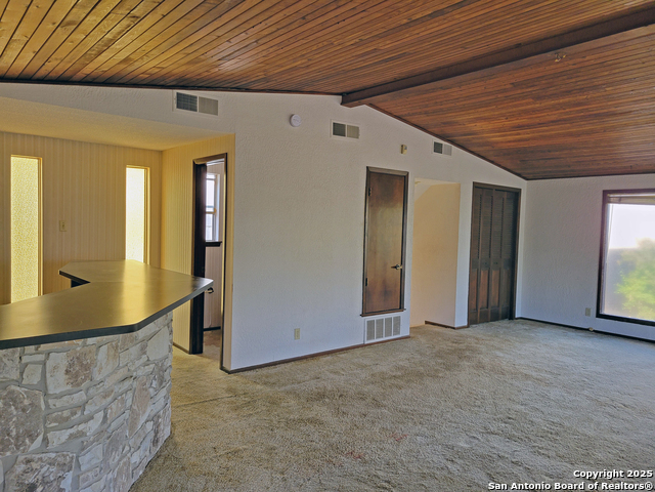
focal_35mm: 26
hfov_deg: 67.3
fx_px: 492
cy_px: 246
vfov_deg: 53.1
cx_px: 328
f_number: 1.8
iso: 200
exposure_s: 1/60
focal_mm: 5.4
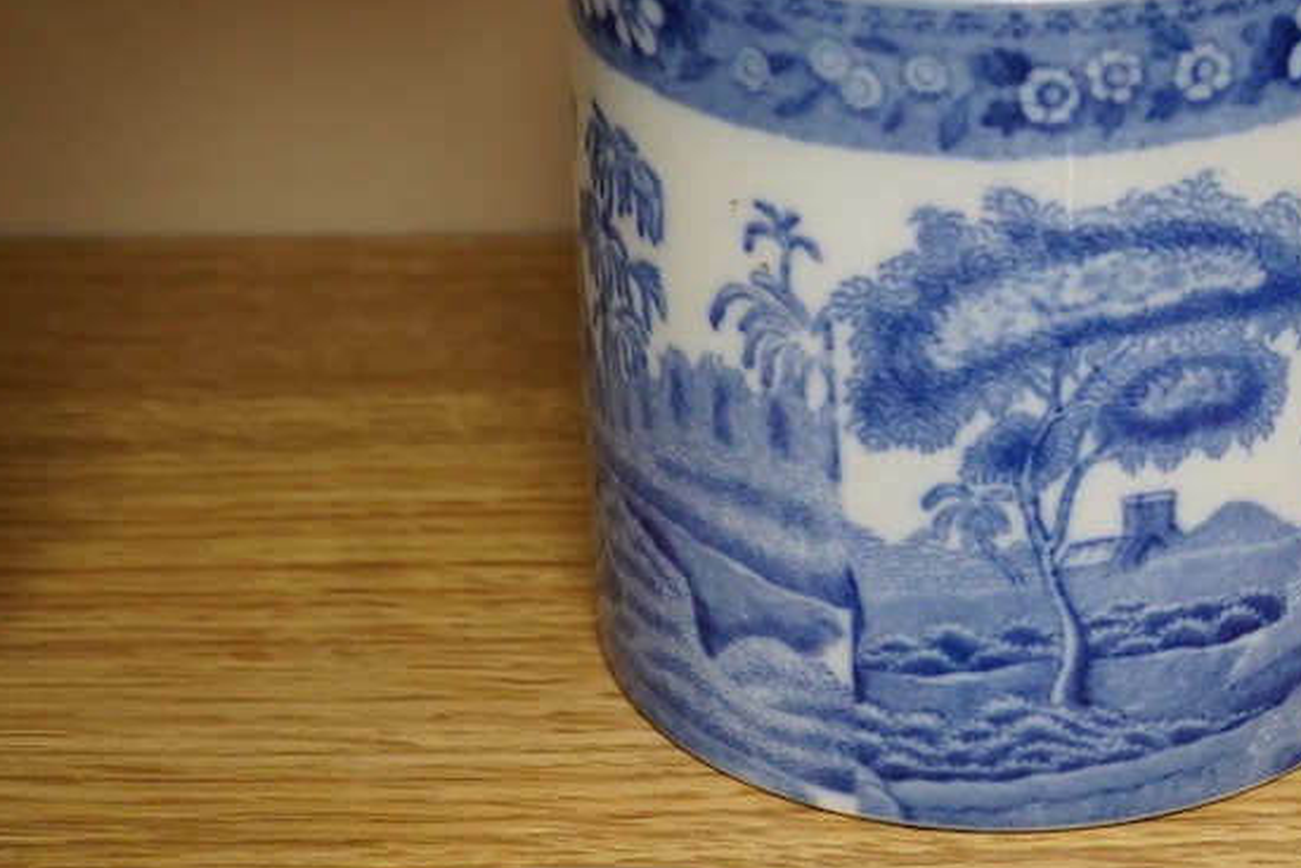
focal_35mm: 92
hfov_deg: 21.6
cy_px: 272
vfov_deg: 14.8
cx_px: 1189
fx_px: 3325
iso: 2000
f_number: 8
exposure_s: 1/125
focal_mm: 30
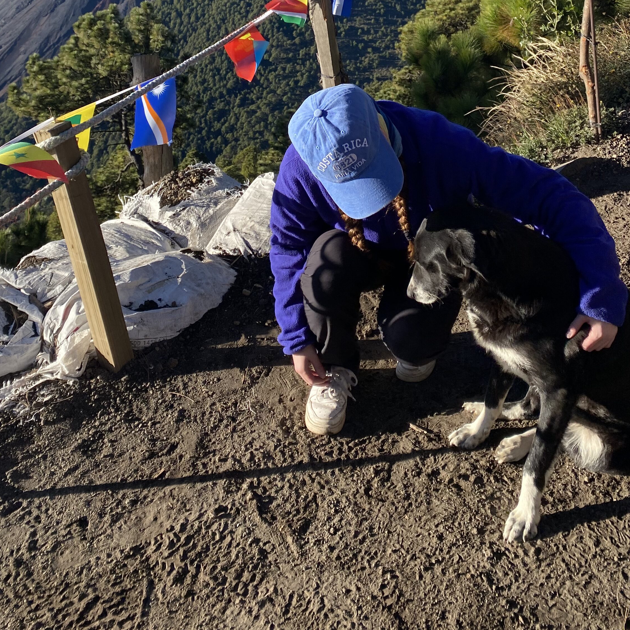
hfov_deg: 40.9
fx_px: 844
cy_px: 73
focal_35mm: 41
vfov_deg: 38.4
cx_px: 335
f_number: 1.8
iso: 32
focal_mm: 4.25
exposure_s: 1/1543
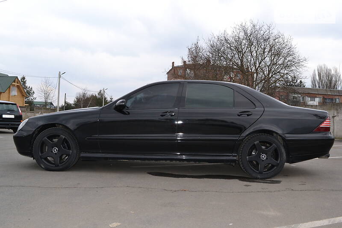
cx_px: 171
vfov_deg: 40.0
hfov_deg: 57.2
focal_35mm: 33
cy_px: 114
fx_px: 313
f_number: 9
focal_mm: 22
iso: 800
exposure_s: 1/200
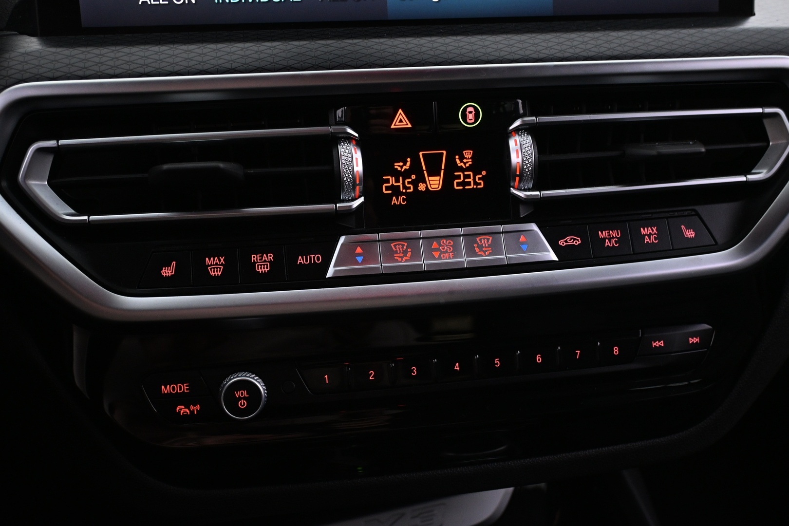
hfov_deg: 55.1
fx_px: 756
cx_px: 394
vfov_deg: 38.4
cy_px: 263
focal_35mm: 34
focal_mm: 23
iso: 1600
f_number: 4.2
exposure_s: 1/20
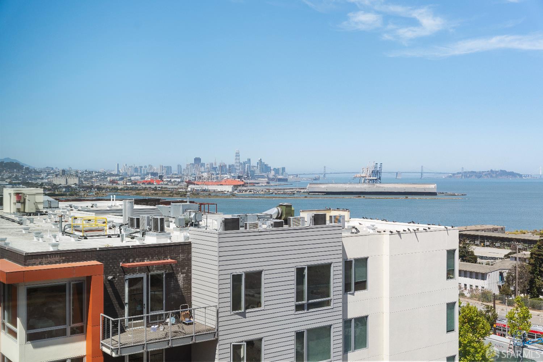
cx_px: 272
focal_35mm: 42
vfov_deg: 31.5
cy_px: 181
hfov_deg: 45.9
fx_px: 641
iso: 640
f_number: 5.6
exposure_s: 1/500
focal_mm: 42.5
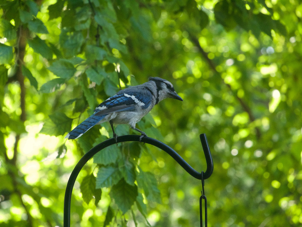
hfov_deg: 6.6
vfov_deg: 5.0
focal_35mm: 300
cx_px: 151
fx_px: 2618
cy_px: 114
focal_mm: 150
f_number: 8
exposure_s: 1/320
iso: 4000
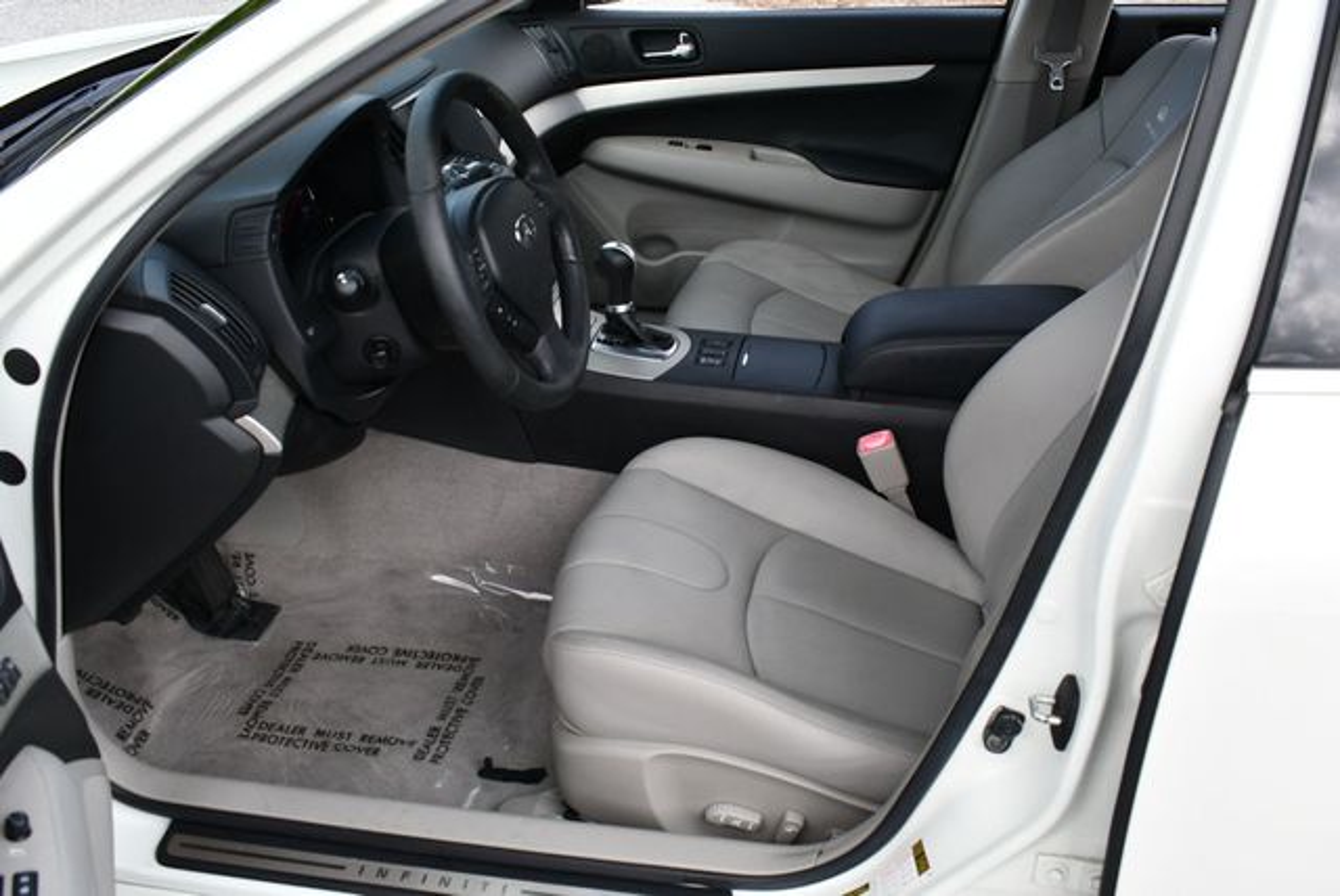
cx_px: 670
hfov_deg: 53.1
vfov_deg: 36.9
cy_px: 448
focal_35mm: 36
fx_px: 1341
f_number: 5.6
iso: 250
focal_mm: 18
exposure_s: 1/250
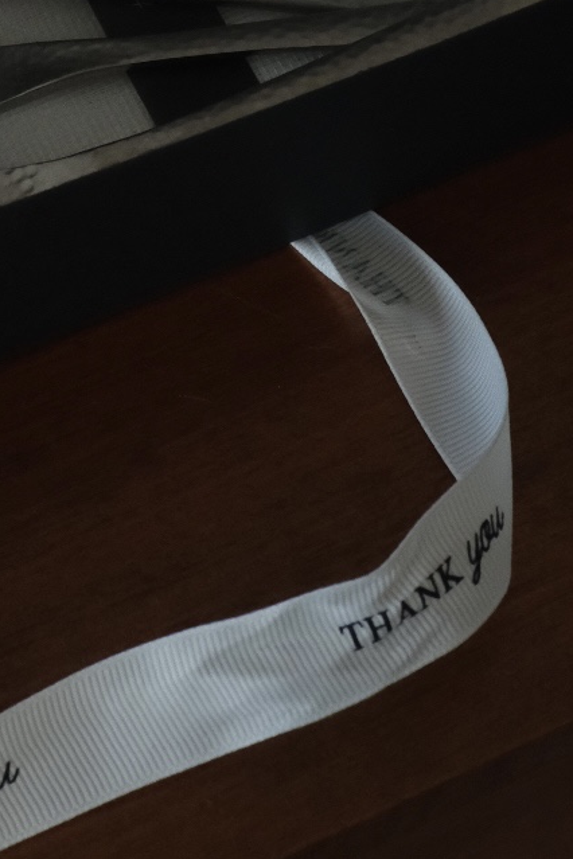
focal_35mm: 114
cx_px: 38
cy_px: -116
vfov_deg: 17.3
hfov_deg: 11.9
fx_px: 2722
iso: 4000
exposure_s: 1/125
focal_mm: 27.1
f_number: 6.4
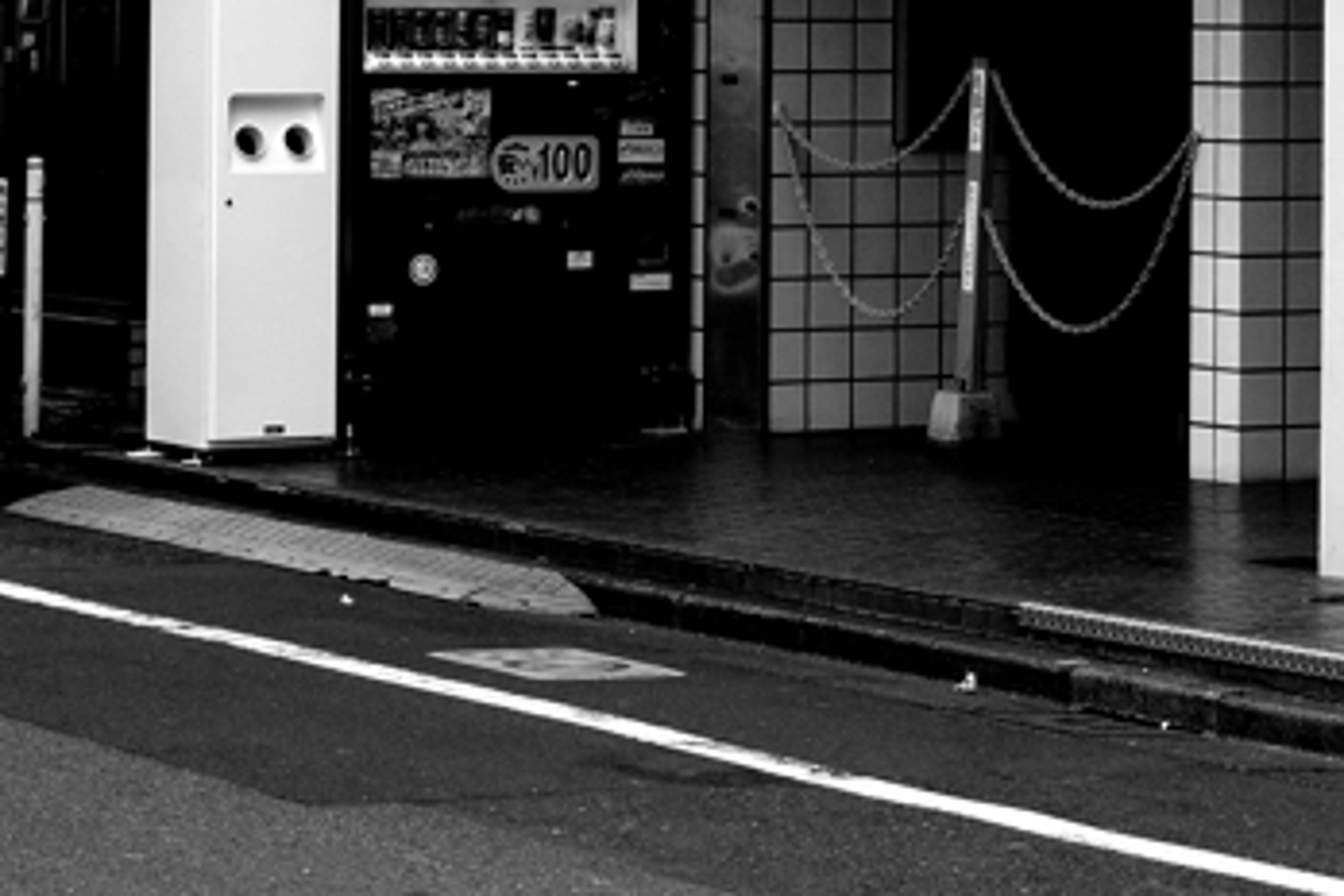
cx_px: 1143
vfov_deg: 8.8
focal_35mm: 154
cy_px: -220
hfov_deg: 13.2
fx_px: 5766
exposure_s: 1/125
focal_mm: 35
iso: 100
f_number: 6.3
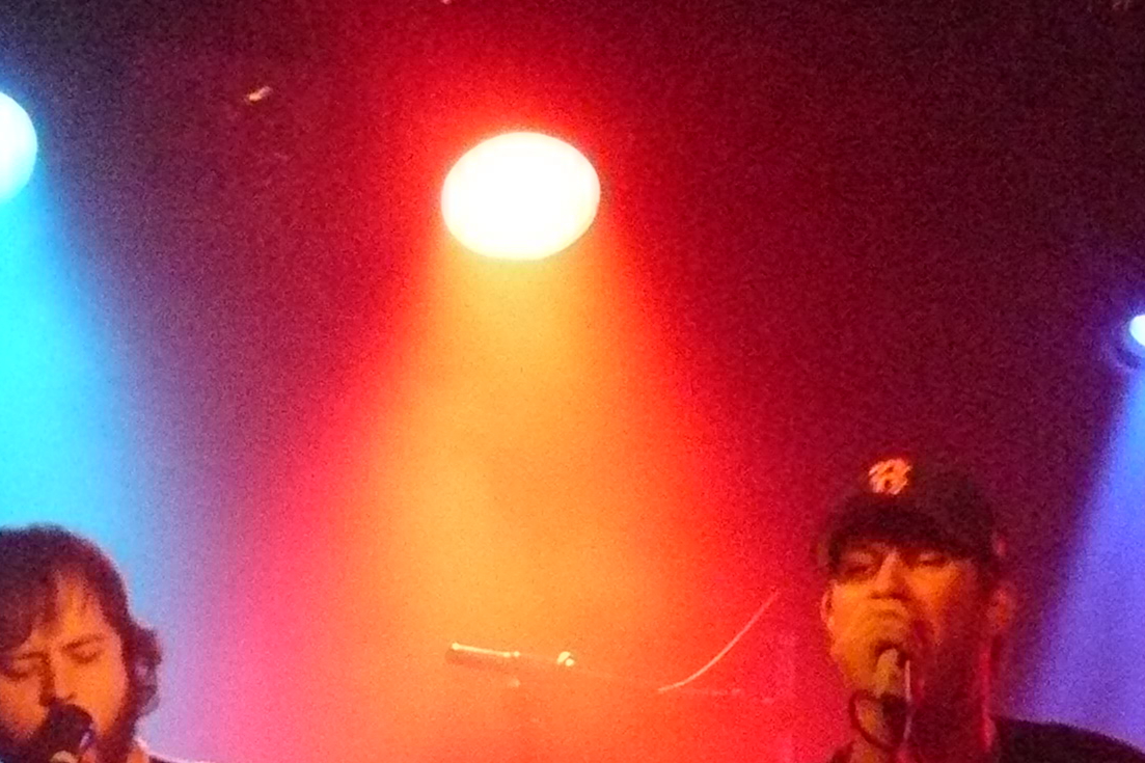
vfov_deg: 4.1
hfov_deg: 6.1
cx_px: 1275
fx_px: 10780
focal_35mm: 339
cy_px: 672
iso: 800
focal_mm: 19.5
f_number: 3.2
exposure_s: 1/15
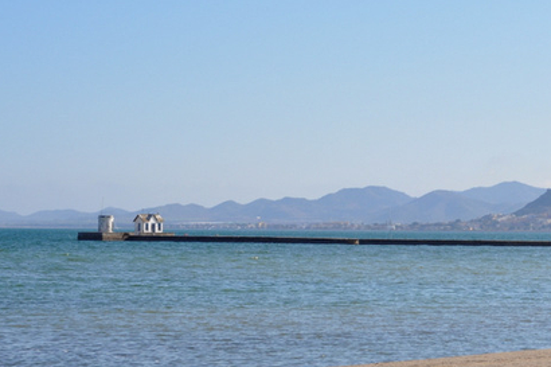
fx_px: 1958
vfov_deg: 10.7
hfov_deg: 15.9
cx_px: 407
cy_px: 171
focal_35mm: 128
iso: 200
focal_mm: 50
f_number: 10
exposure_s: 1/400
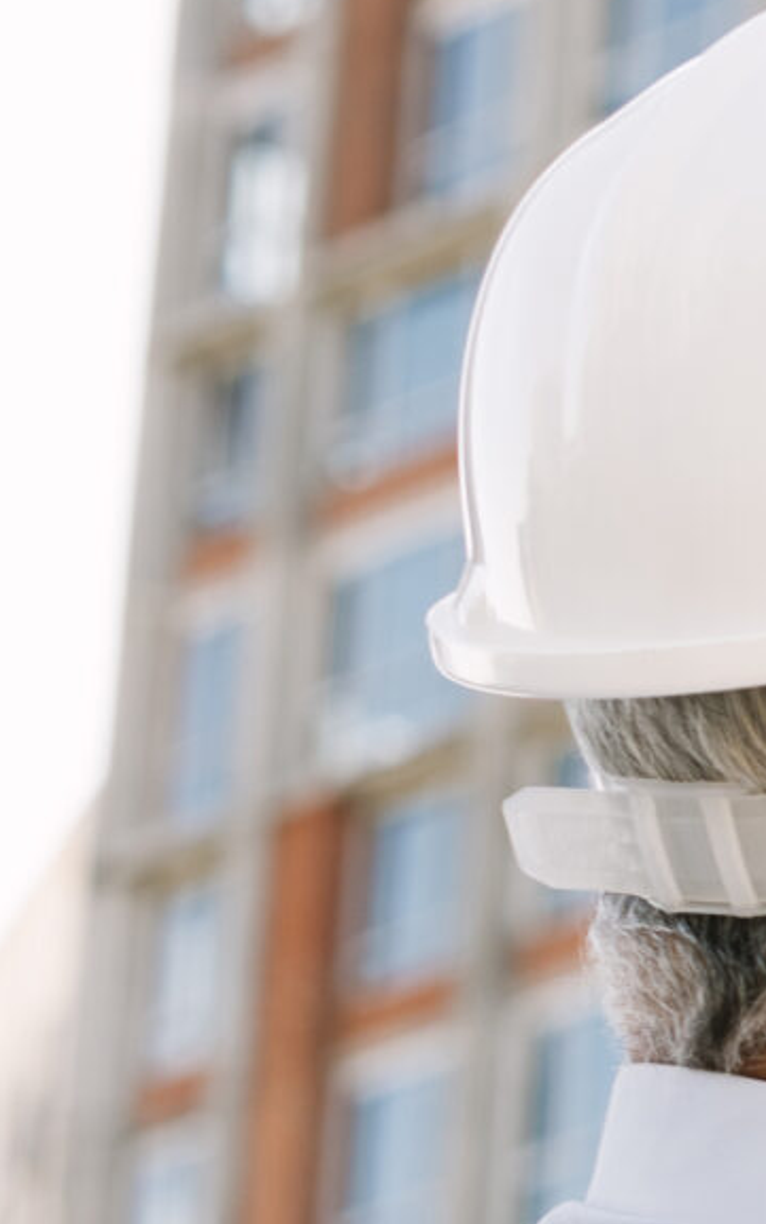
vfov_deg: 9.2
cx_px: 2574
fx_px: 7543
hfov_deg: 5.4
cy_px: 1492
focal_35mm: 226
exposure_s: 1/200
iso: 200
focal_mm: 50
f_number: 4
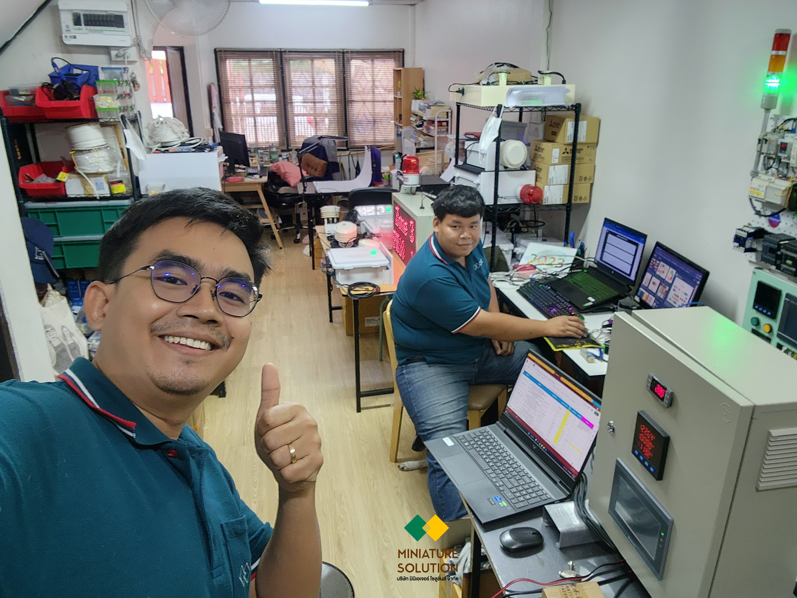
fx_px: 576
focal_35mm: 25
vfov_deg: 54.9
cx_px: 398
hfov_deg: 69.4
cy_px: 299
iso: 500
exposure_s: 1/50
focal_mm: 3.8
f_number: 2.2
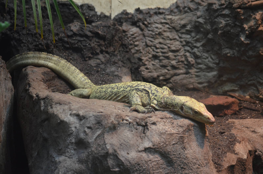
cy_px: 87
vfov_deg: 18.8
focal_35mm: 72
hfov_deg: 28.1
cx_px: 132
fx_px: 525
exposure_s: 1/30
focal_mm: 48
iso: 1400
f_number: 5.6
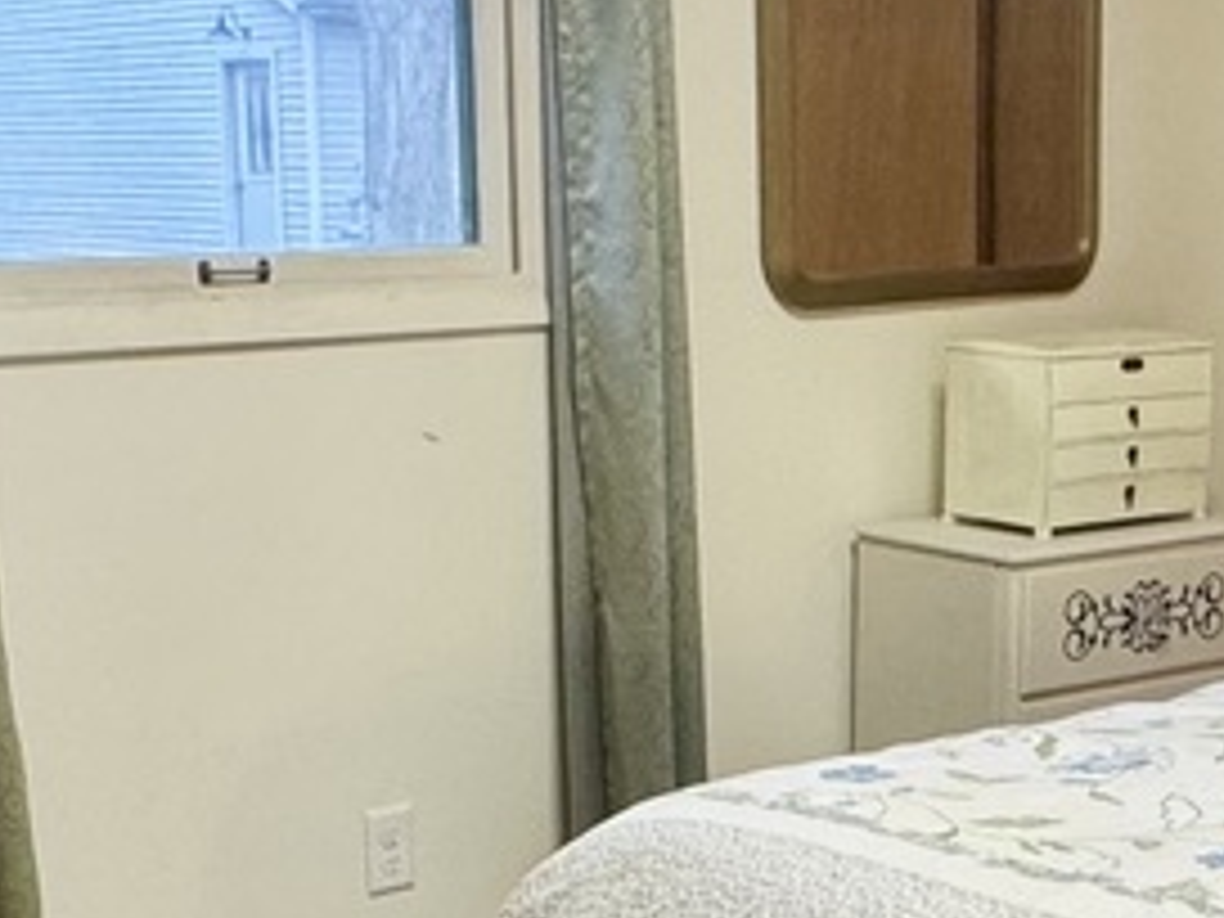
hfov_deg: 26.1
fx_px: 2617
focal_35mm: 74
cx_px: 855
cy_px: 792
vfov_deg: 19.6
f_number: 2.2
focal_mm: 2.22
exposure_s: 1/60
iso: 200
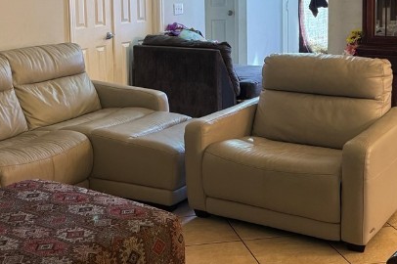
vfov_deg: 21.3
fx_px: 694
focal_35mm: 63
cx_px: 188
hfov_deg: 31.9
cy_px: 55
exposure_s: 1/60
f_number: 1.78
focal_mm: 6.76
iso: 400
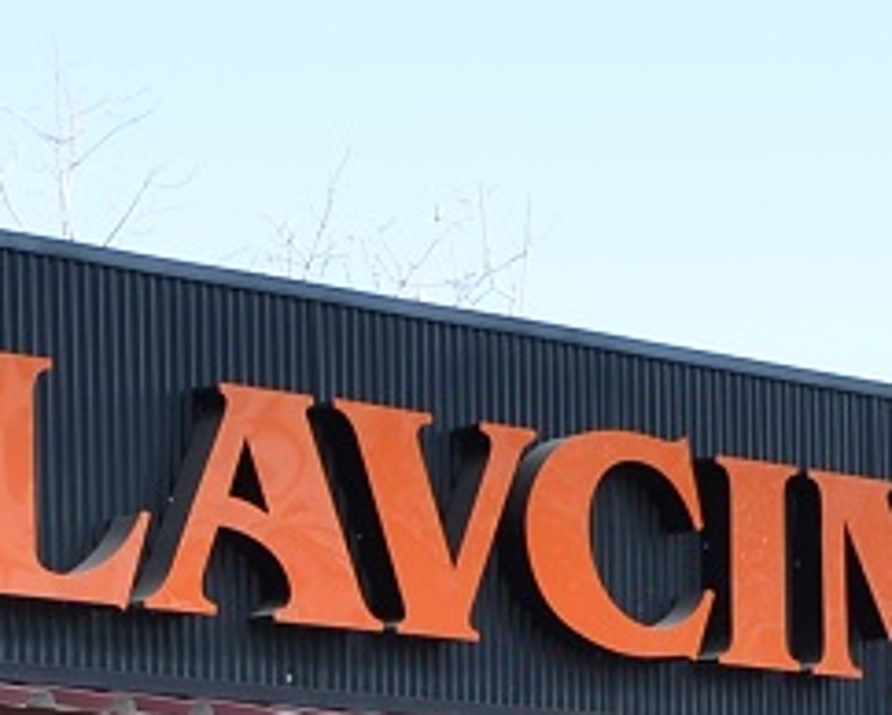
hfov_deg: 9.4
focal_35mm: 200
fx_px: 5281
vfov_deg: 7.5
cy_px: 1332
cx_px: -417
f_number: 7.1
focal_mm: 23
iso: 200
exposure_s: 1/200
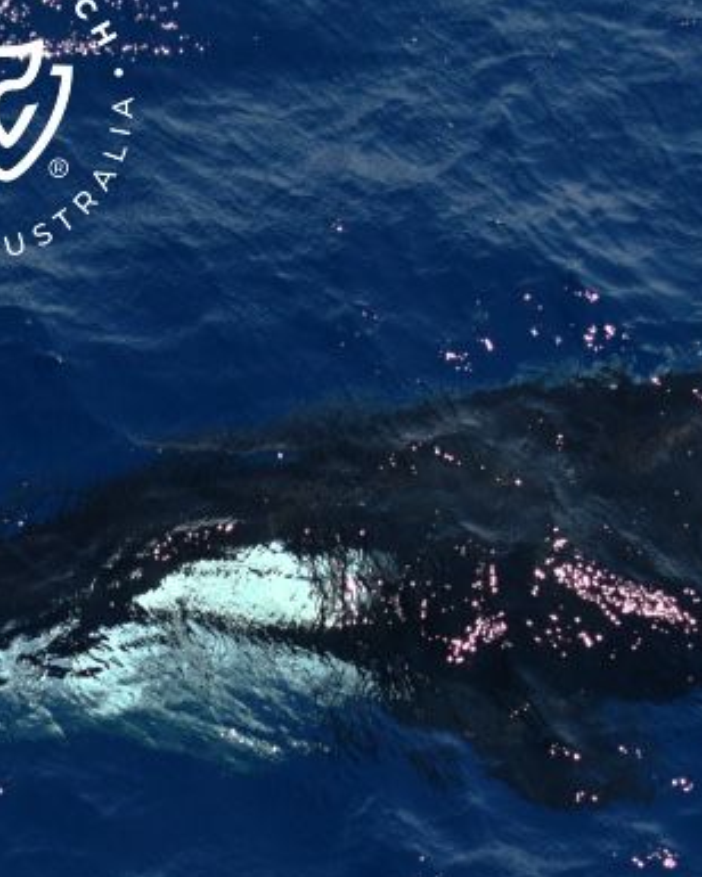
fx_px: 3039
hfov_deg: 13.0
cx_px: 727
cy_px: 548
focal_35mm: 117
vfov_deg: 16.4
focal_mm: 60
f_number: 5
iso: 800
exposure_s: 1/8000
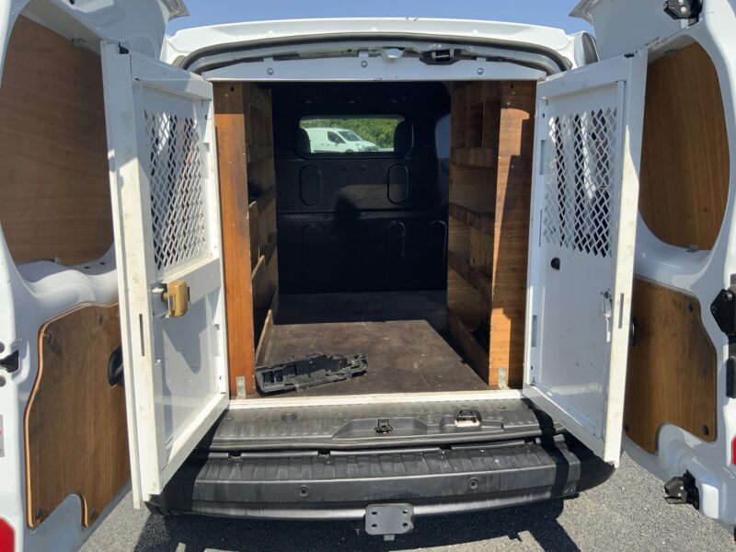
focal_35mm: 29
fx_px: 617
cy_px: 276
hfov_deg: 61.7
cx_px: 368
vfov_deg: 48.2
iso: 16
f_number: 1.8
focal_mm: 3
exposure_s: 1/1412
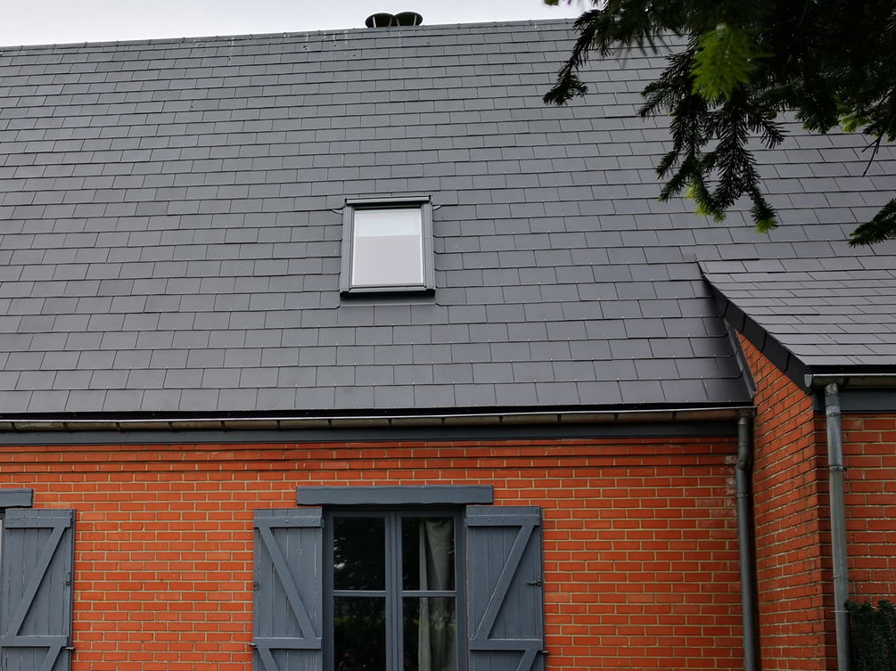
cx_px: 254
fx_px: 1113
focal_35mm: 43
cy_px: 507
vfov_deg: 32.9
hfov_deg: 42.8
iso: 50
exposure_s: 1/917
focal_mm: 3.95
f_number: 1.6
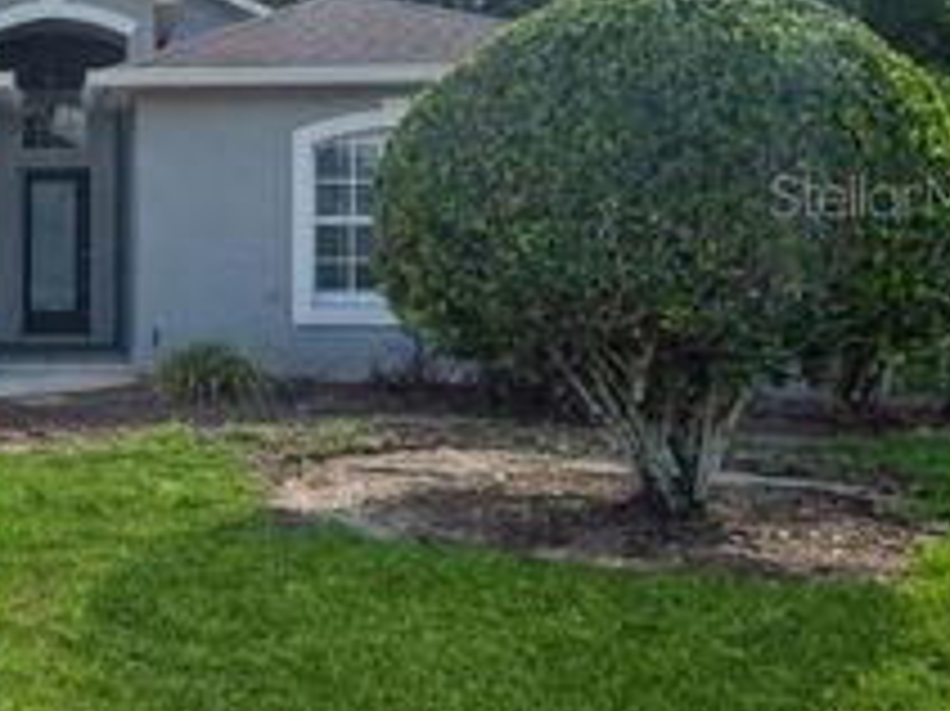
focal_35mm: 41
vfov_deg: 34.5
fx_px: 1125
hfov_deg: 38.2
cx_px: -90
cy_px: 196
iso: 200
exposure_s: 1/400
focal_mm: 12
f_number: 8
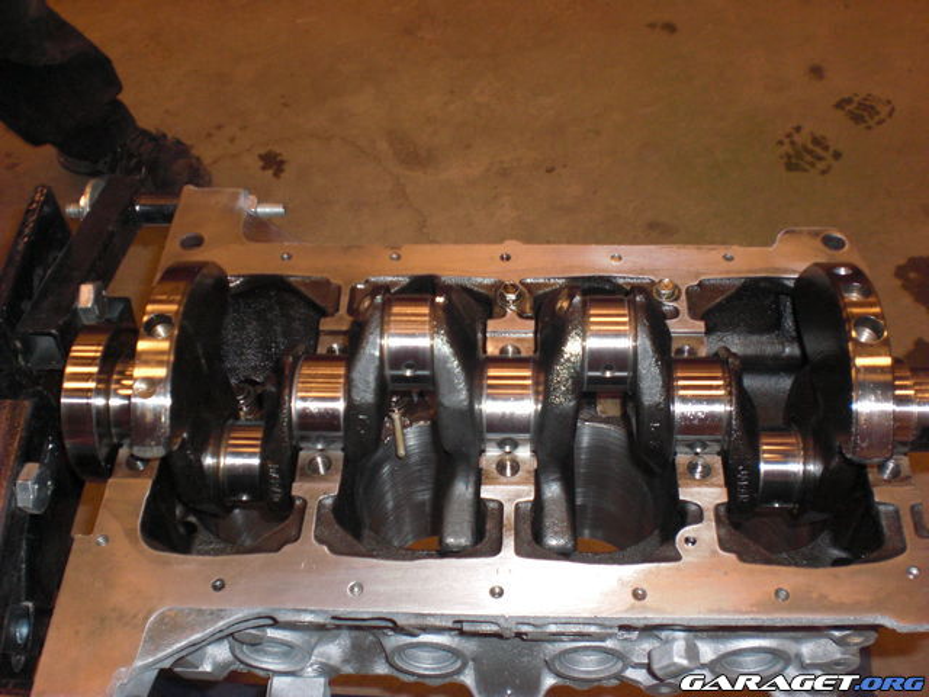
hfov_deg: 49.0
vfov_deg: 37.7
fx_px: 1020
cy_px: 348
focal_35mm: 38
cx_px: 464
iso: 200
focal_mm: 6.3
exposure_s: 1/60
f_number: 3.1
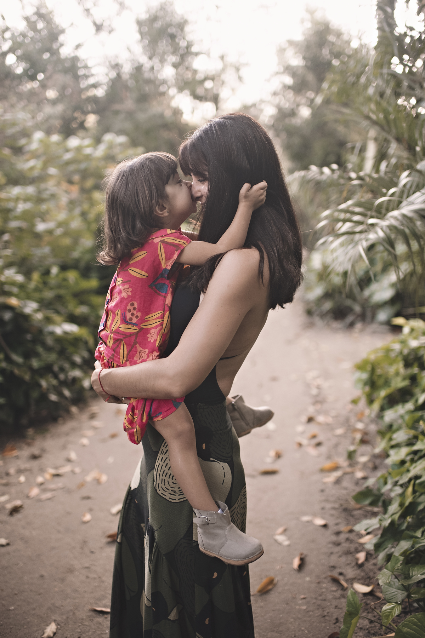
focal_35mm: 35
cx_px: 212
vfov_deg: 54.5
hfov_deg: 37.8
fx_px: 620
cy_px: 319
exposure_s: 1/640
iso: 800
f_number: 1.8
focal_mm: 35
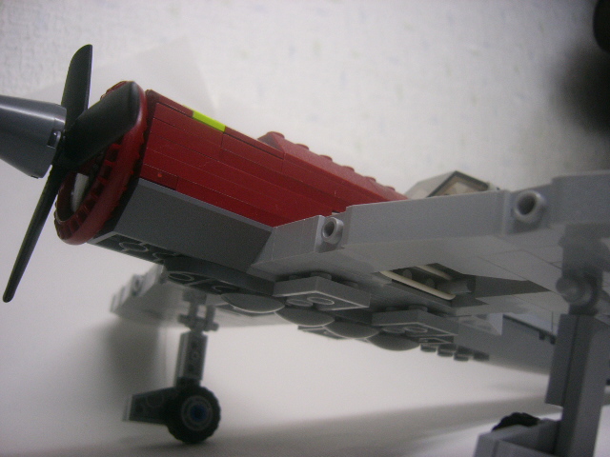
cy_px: 228
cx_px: 305
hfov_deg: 52.6
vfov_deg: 40.7
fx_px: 617
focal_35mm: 35
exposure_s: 1/40
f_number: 2.8
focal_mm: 5.8
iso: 100
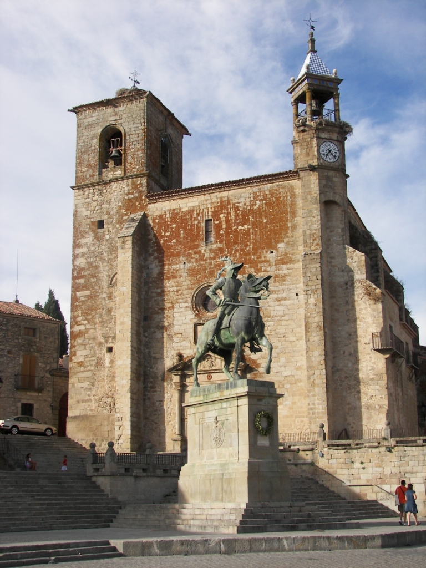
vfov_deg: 37.5
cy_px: 284
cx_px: 213
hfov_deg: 28.6
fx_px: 837
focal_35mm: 51
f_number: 2.8
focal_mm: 8.5
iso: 50
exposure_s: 1/640
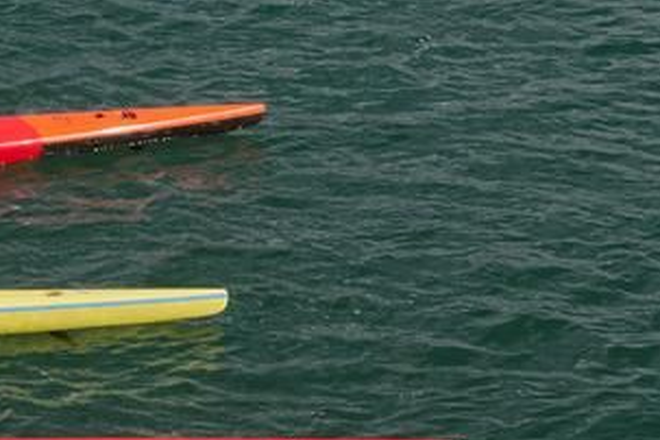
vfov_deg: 5.3
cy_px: 346
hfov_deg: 7.7
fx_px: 4785
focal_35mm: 261
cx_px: -351
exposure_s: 1/160
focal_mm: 44
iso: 400
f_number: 13
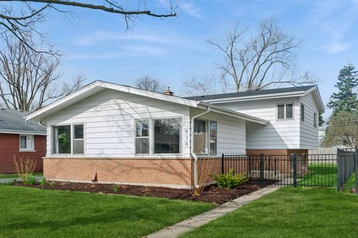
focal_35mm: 32
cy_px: 119
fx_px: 318
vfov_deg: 41.1
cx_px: 179
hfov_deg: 58.7
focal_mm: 32
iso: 400
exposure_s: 1/640
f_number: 8
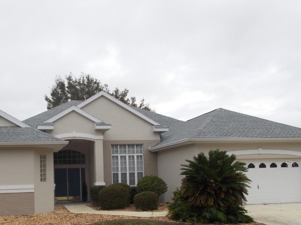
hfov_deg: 46.0
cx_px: 97
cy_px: 163
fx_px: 348
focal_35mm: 40
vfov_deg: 35.3
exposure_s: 1/250
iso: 80
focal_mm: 4.6
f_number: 3.2
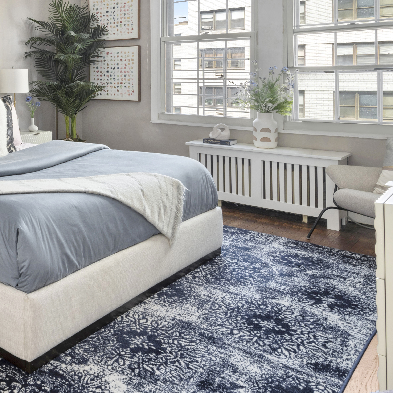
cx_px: -54
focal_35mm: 37
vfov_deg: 43.2
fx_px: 475
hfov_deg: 36.7
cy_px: 88
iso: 100
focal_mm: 14
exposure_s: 1.3
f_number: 11
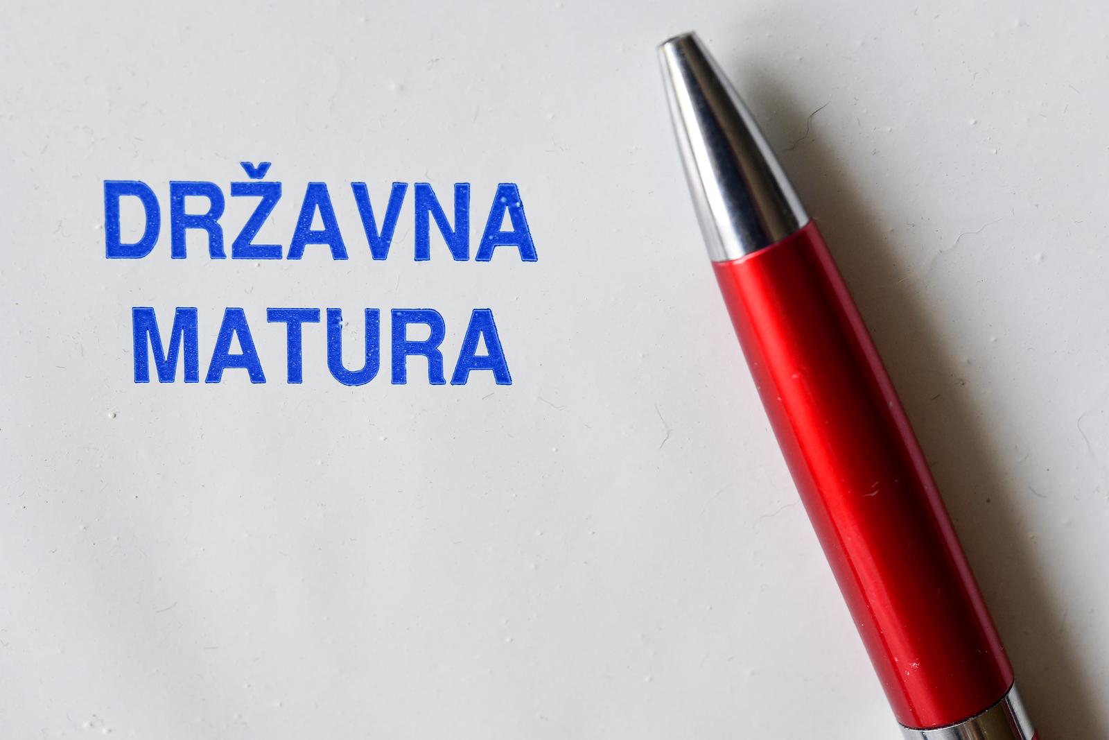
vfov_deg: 22.6
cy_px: 370
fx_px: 1848
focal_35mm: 60
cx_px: 554
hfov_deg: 33.4
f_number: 9
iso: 640
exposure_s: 1/125
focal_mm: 60
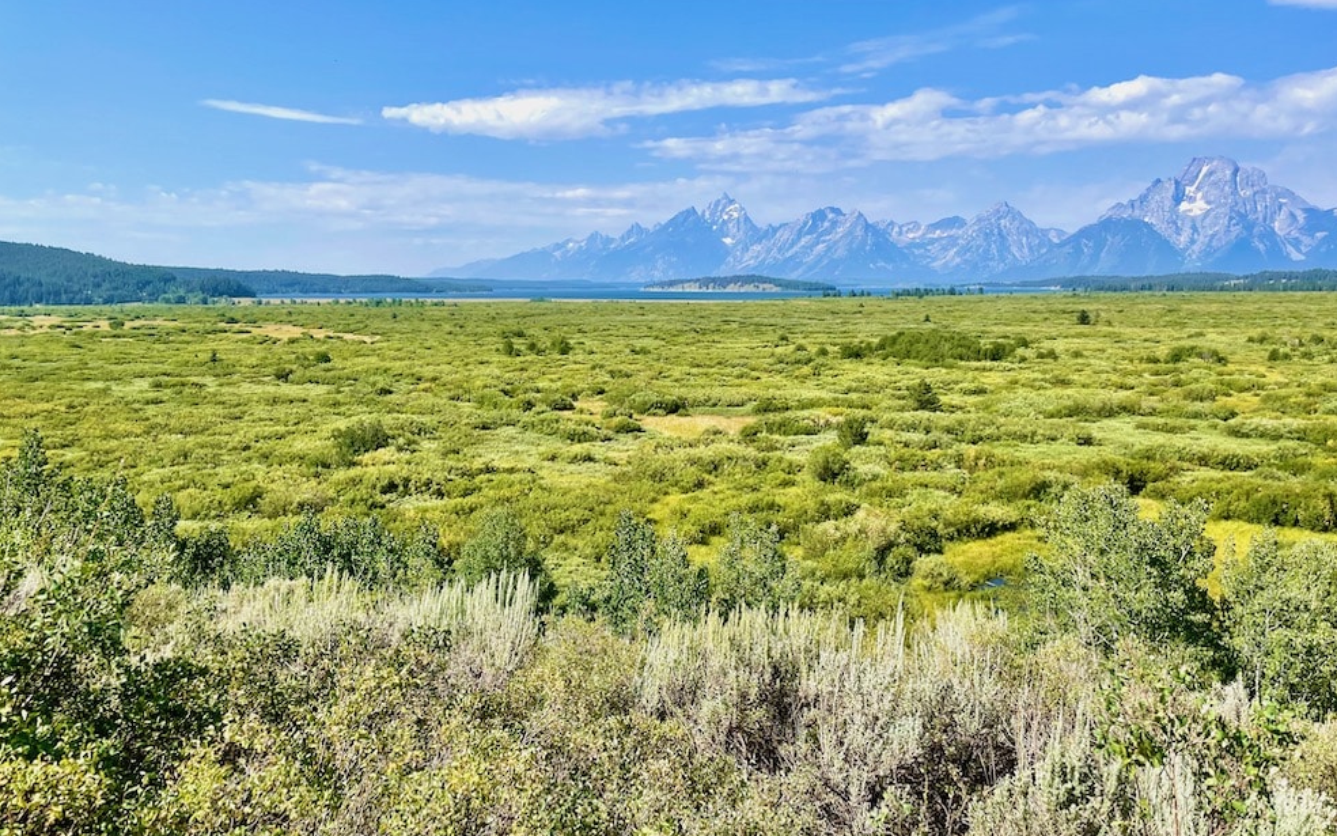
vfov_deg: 44.5
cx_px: 675
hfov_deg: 66.5
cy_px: 371
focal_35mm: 28
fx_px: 1020
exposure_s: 1/3401
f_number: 1.6
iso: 32
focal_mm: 4.2
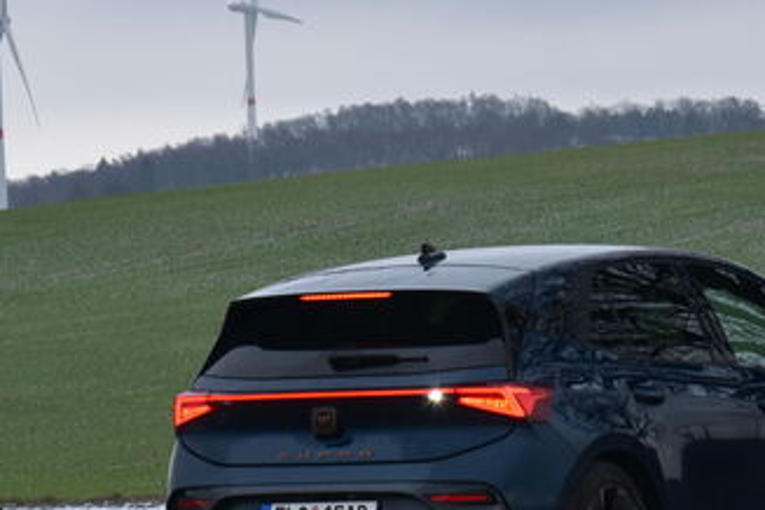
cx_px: 463
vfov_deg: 5.5
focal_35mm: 251
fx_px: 5333
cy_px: 304
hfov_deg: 8.2
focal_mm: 66
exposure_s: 1/125
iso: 400
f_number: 9
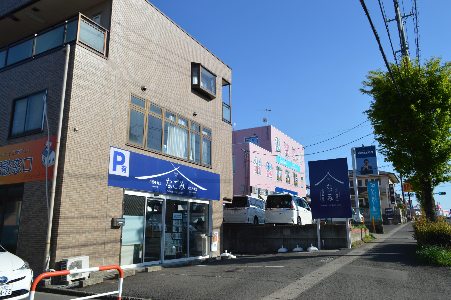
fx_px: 338
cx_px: 226
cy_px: 150
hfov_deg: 67.4
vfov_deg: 47.8
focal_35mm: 27
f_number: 8
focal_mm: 18
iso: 100
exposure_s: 1/250
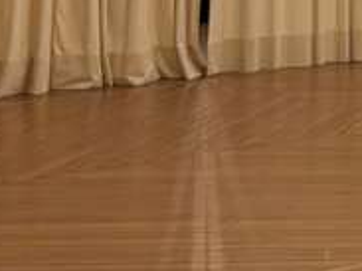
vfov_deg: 10.0
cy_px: -182
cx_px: 817
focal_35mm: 142
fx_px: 1484
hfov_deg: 11.8
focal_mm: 5.96
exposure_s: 1/50
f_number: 1.6
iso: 100
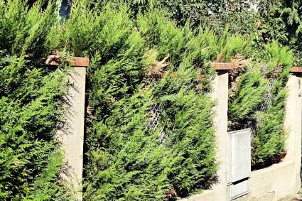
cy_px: 32
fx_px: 569
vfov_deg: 19.8
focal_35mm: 68
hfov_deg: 28.8
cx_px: 256
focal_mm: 25
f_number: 8
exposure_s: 1/500
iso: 250
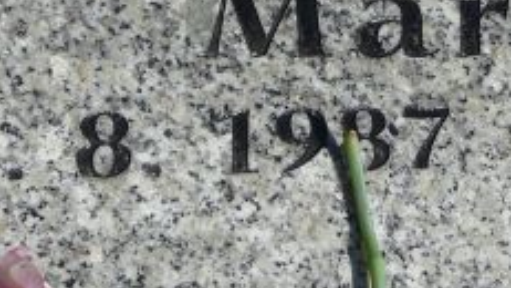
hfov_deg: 11.7
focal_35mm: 184
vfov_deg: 6.6
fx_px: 2493
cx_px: 420
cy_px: -13
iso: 80
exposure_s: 1/500
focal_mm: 9.1
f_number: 5.6
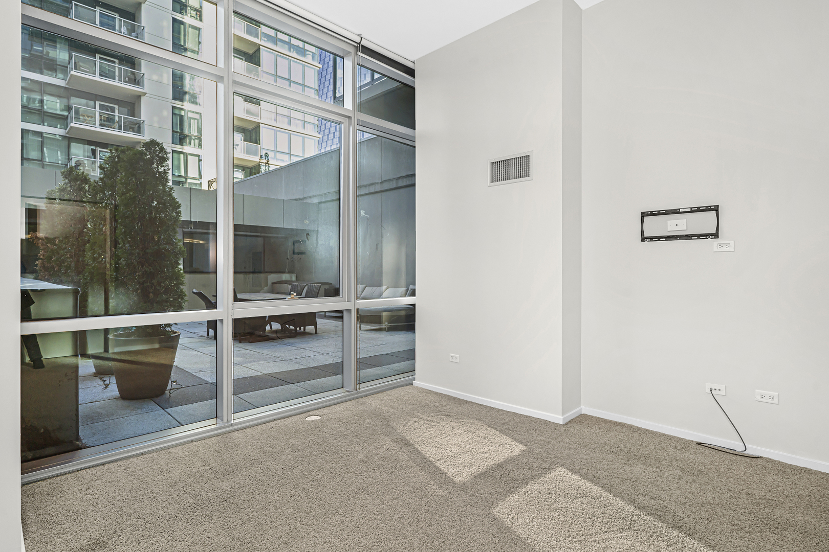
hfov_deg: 90.0
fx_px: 414
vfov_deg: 67.4
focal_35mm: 18
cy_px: 276
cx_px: 414
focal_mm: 18
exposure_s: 1/40
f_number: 5.6
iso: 250
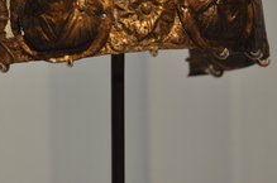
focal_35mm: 211
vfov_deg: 6.5
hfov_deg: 9.8
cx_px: 101
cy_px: 0
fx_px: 1620
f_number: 5
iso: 500
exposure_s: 1/80
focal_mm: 70
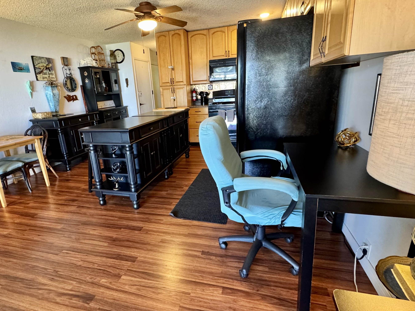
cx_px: 195
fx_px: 192
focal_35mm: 16
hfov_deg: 94.4
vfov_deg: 77.9
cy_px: 170
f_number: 2.2
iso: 640
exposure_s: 1/60
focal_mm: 2.22
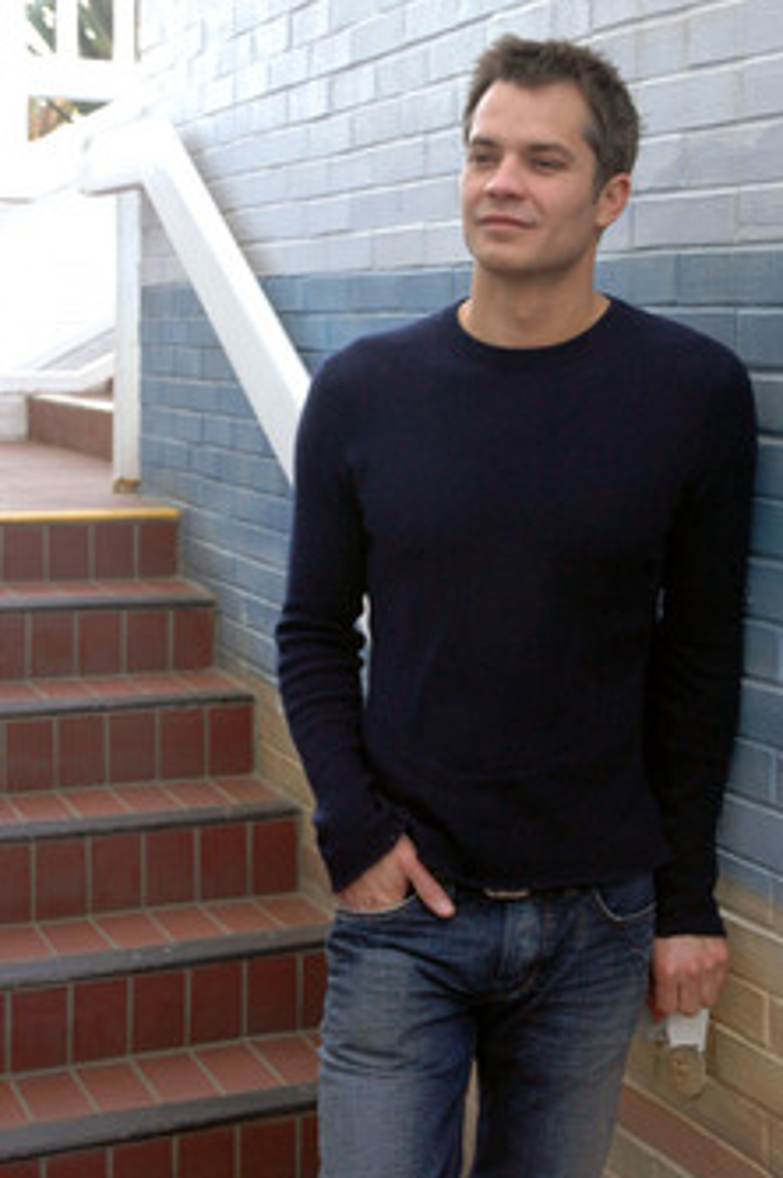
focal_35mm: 61
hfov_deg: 22.2
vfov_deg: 32.9
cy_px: 526
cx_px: 441
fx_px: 1994
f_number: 5
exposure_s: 1/100
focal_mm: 34
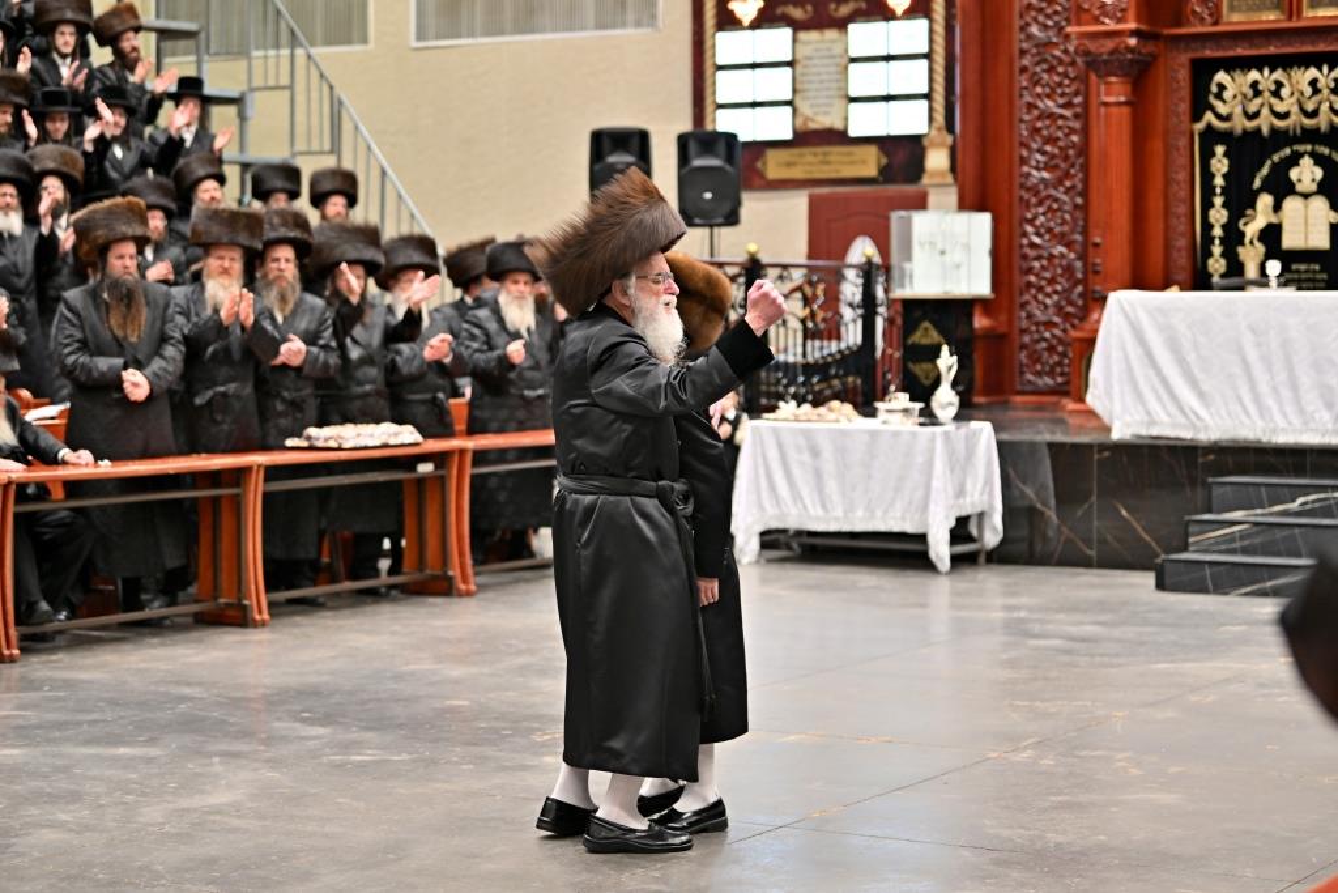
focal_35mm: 75
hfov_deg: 27.0
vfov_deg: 18.2
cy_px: 446
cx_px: 669
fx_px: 2788
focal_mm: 75
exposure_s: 1/320
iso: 500
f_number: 2.8
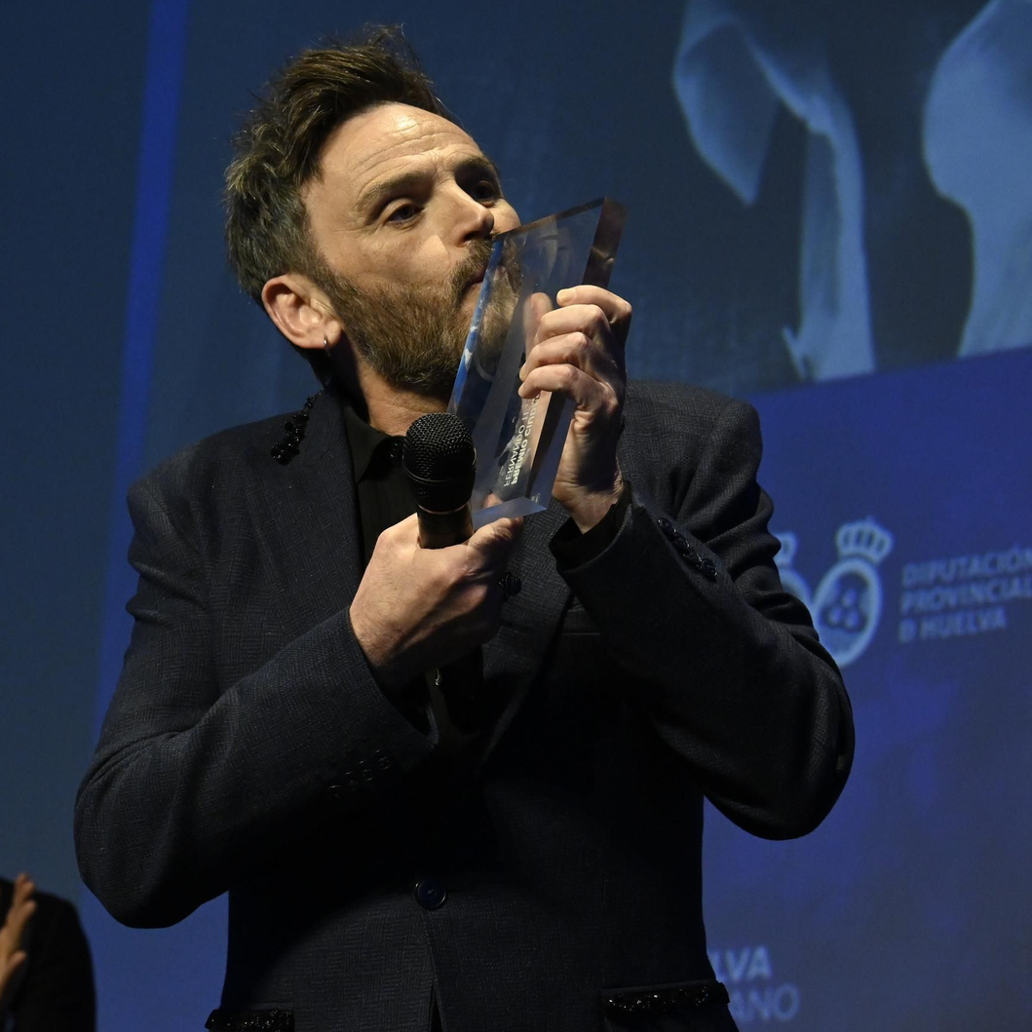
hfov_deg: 9.7
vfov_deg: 9.7
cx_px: 394
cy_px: 515
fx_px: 6105
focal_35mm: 181
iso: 3200
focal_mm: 94
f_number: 6.3
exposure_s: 1/200
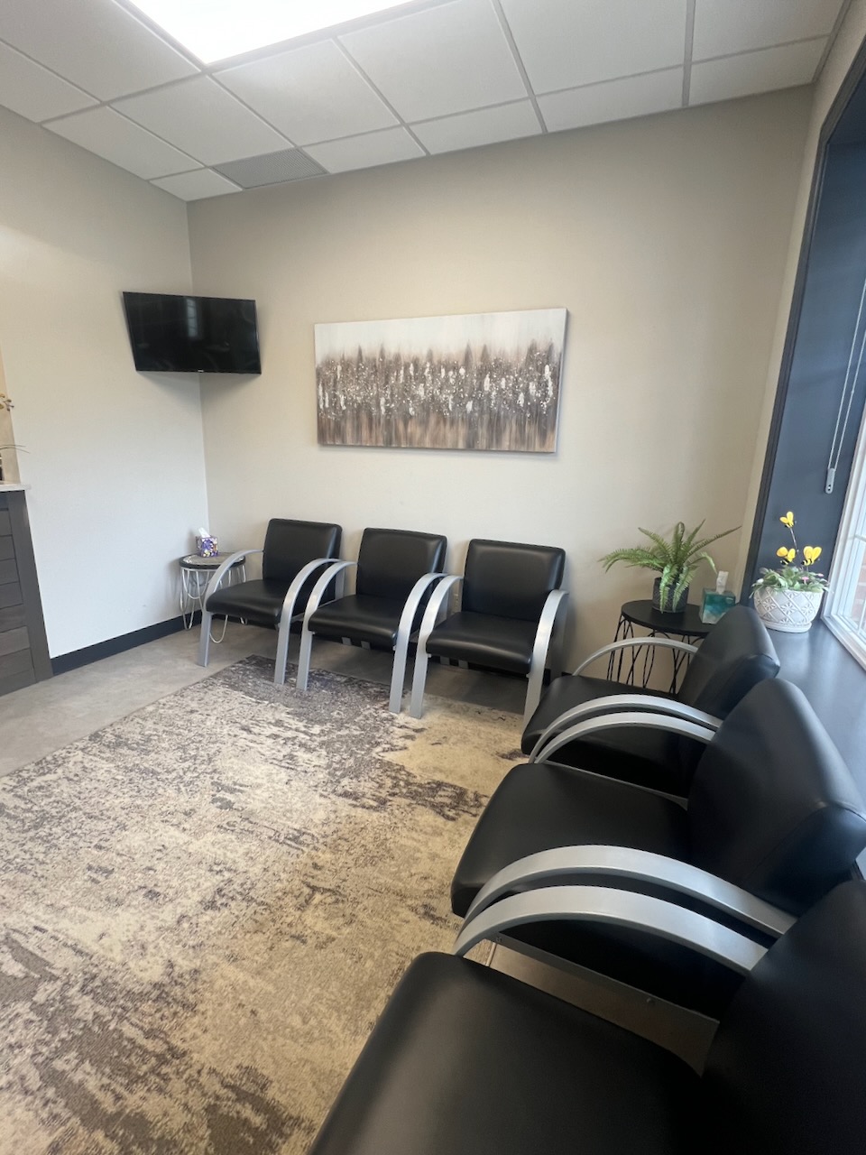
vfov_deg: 106.2
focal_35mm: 13
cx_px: 433
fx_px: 434
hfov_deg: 89.9
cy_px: 578
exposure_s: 1/120
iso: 125
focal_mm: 1.57
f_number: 1.8
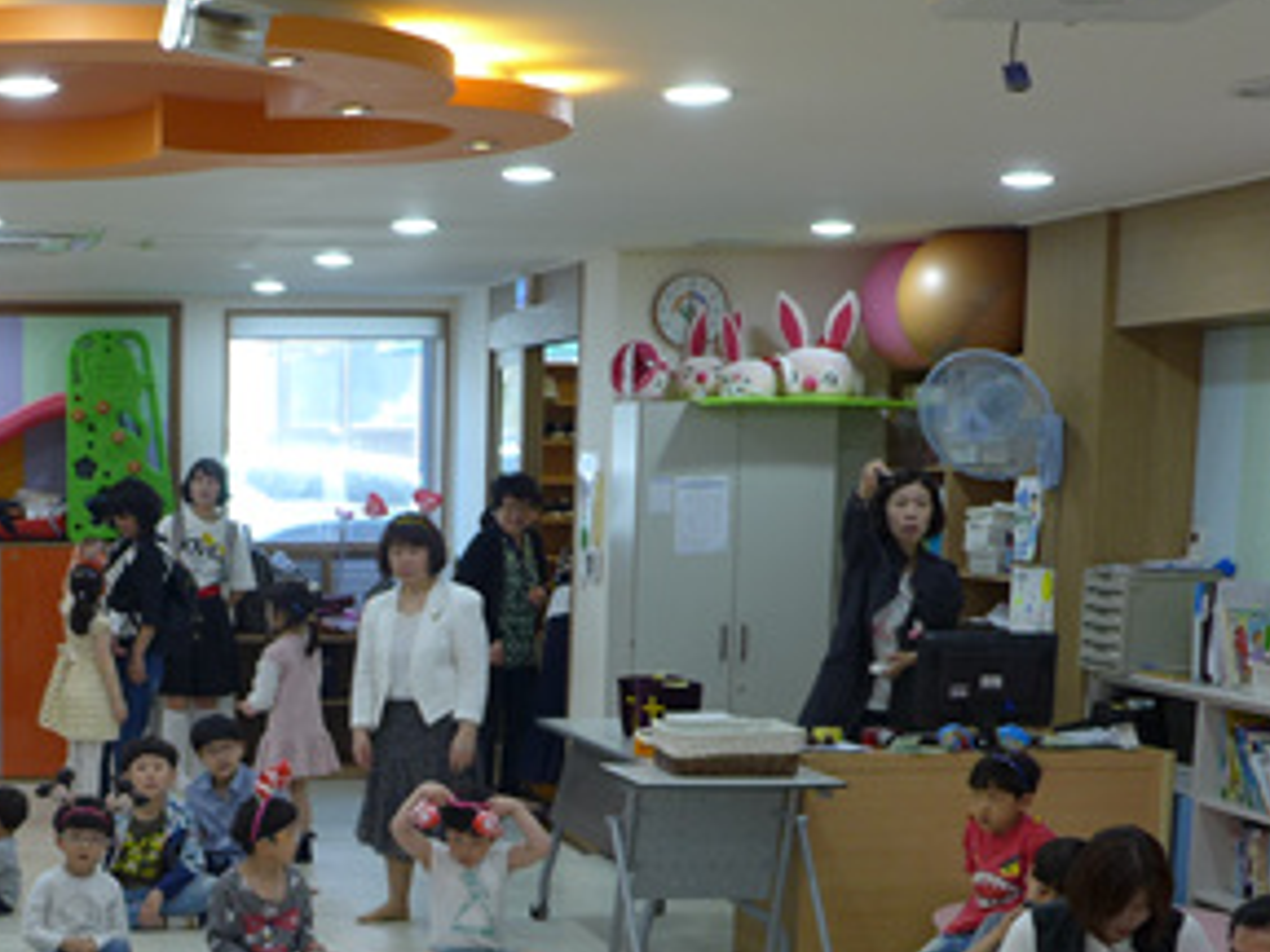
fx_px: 2605
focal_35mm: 71
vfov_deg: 20.2
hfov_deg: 26.3
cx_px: 71
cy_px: 886
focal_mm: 6.3
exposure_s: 1/100
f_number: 1.6
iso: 80
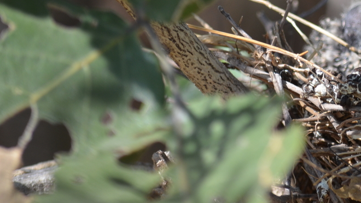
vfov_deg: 1.3
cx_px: 305
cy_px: 3
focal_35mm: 913
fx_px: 8738
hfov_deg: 2.4
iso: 280
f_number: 5.6
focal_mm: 300
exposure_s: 1/500
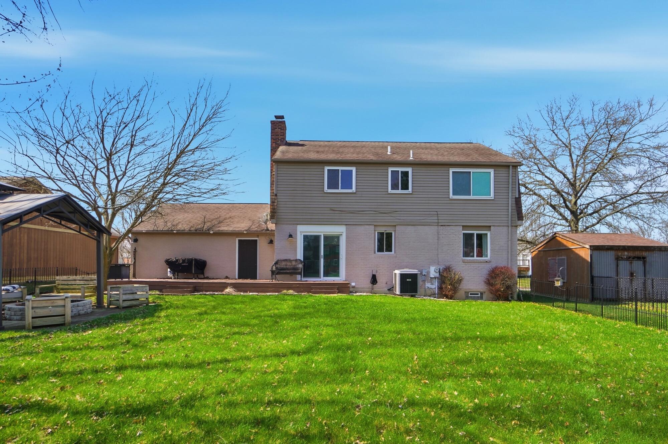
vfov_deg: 67.3
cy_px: 222
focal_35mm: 18
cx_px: 334
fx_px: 334
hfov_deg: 90.1
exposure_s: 1/4000
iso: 100
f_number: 4
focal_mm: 12
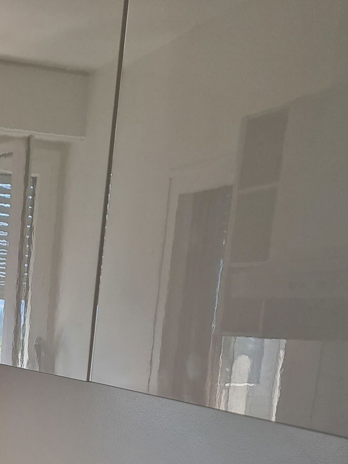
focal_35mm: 58
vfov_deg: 30.2
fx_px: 778
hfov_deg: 23.2
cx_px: -63
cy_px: 495
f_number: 1.8
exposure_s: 1/50
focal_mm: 5.23
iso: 50
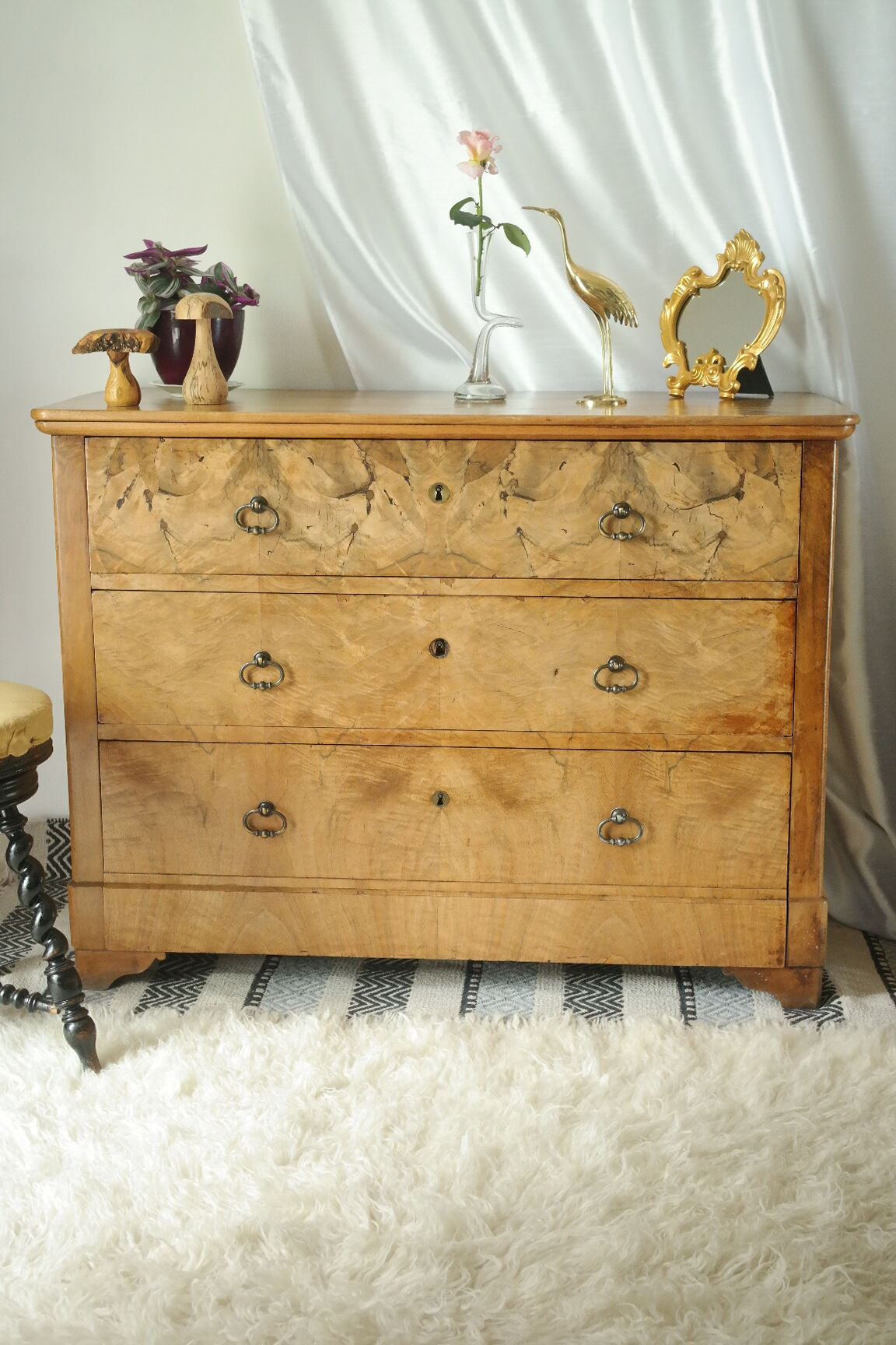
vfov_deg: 40.3
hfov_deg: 27.5
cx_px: 448
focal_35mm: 49
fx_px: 1829
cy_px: 672
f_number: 5.6
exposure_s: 1/30
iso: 1600
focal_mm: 32
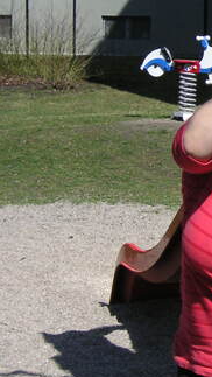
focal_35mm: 135
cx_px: 278
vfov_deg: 15.9
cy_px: 135
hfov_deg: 8.9
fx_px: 1347
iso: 50
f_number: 3.4
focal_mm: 8.4
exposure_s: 1/1000
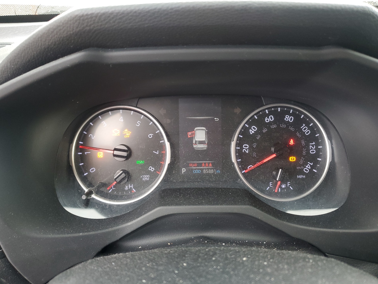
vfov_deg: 51.4
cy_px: 139
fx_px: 295
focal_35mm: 27
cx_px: 182
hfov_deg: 65.3
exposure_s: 1/60.2
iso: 101
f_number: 1.5
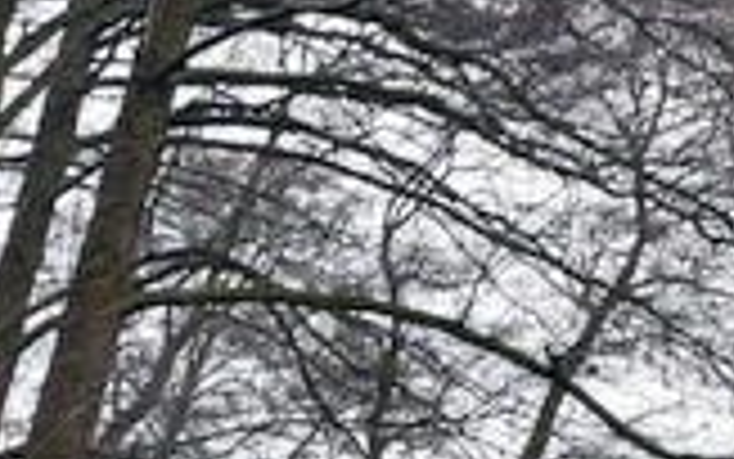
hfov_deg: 15.0
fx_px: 2701
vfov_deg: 8.2
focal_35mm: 135
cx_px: -101
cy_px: 1390
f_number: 6.3
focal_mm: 18
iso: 400
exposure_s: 1/15
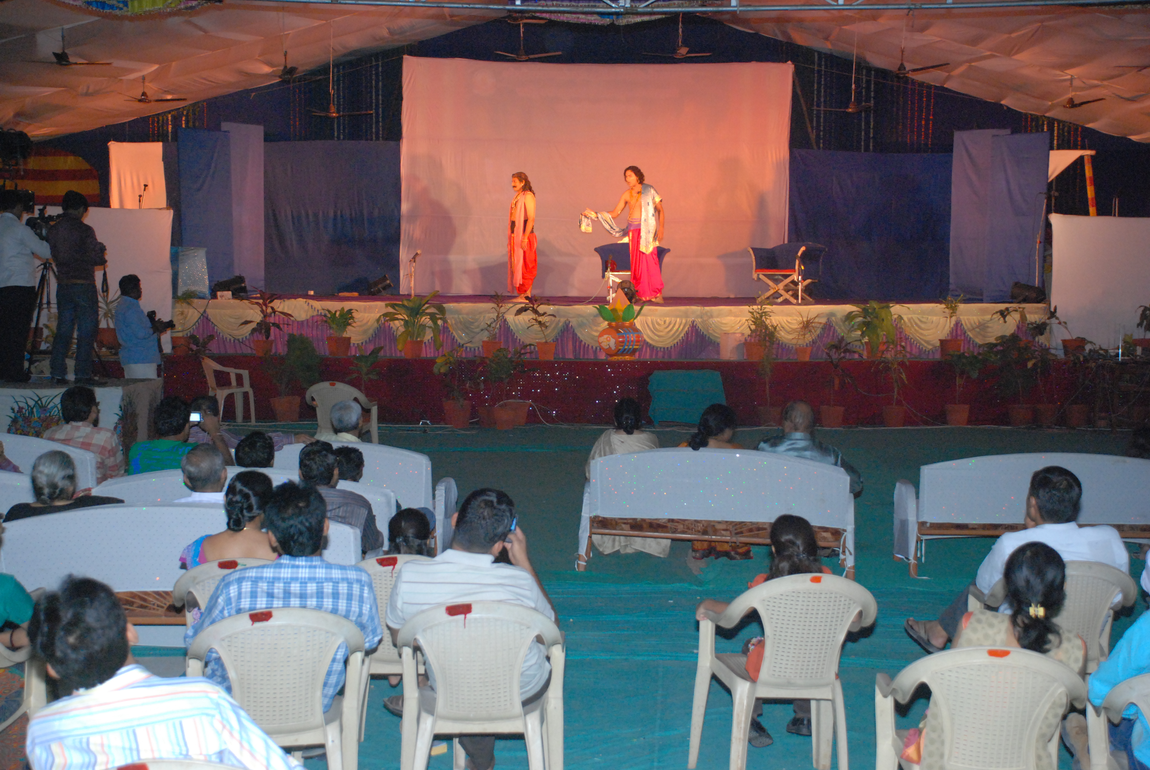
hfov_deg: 37.8
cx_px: 575
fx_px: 1679
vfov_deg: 25.8
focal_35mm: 52
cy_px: 385
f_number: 4.5
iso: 1600
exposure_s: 1/125
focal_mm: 35
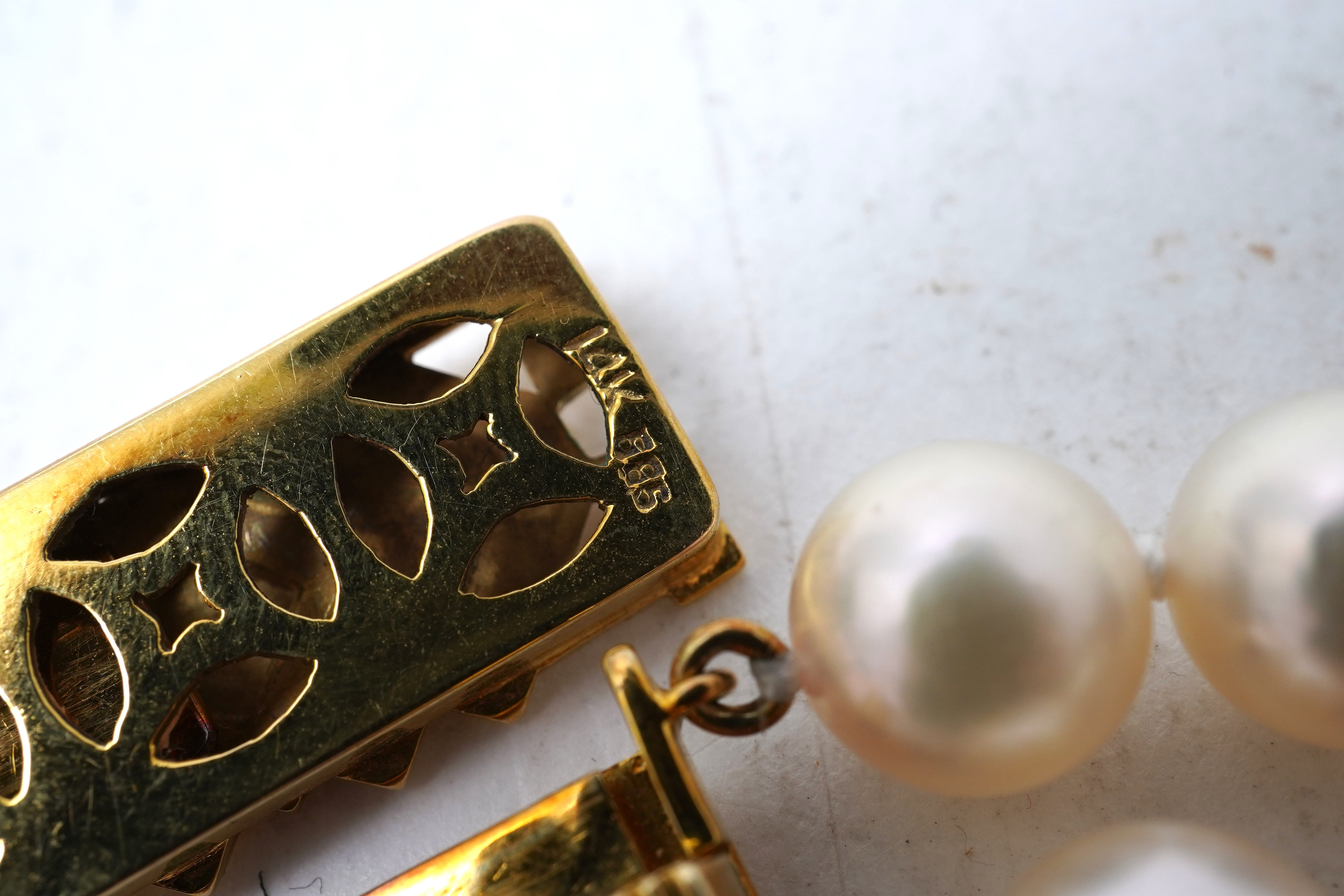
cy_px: 448
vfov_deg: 29.9
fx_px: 1680
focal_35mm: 45
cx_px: 672
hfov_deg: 43.6
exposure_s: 1/125
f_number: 20
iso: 400
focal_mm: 30
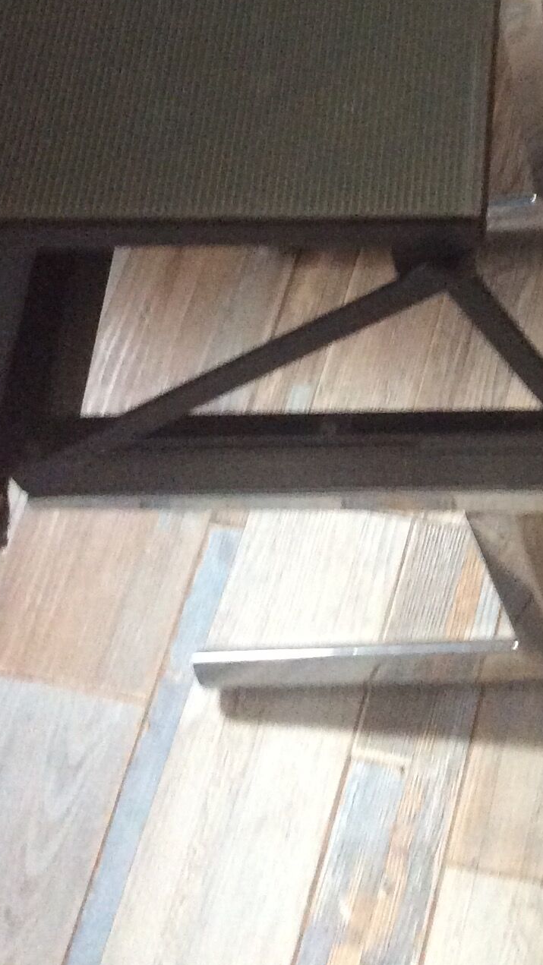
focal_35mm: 71
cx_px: 626
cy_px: 88
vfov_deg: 28.5
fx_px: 1817
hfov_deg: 16.4
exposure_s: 1/20
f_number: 2.4
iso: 250
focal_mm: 3.3
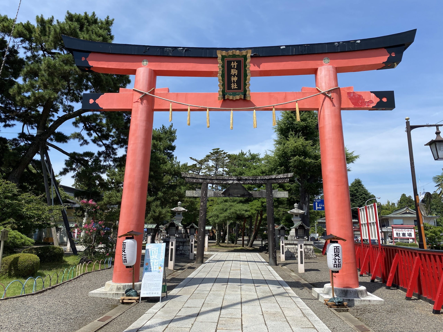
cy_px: 166
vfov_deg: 53.1
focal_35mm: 26
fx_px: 333
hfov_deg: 67.3
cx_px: 222
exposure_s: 1/3125
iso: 32
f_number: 1.8
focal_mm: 4.25
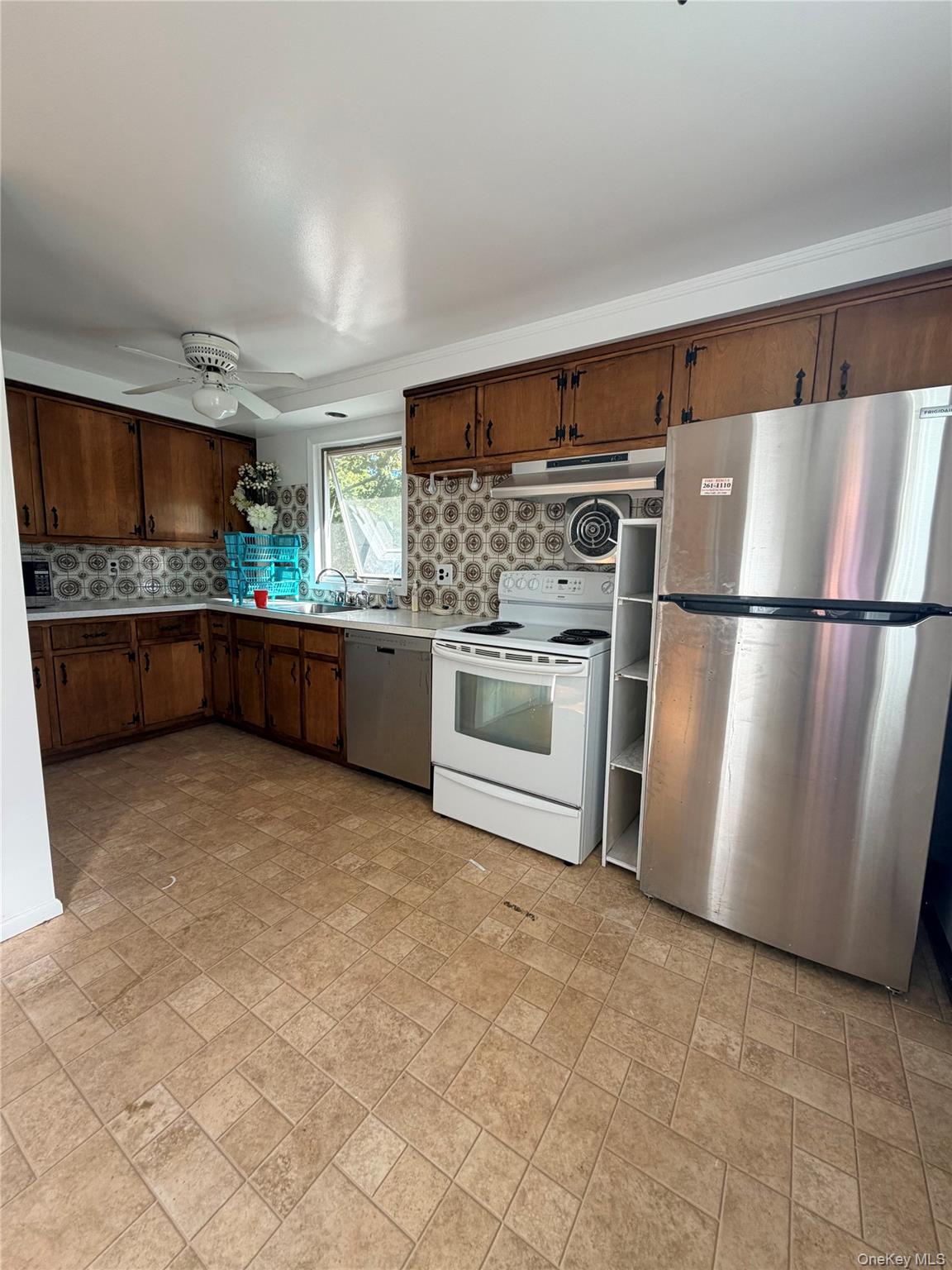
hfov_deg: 85.7
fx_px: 513
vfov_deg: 102.1
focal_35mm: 14
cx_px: 476
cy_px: 635
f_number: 2.2
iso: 100
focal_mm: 2.22
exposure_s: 1/121
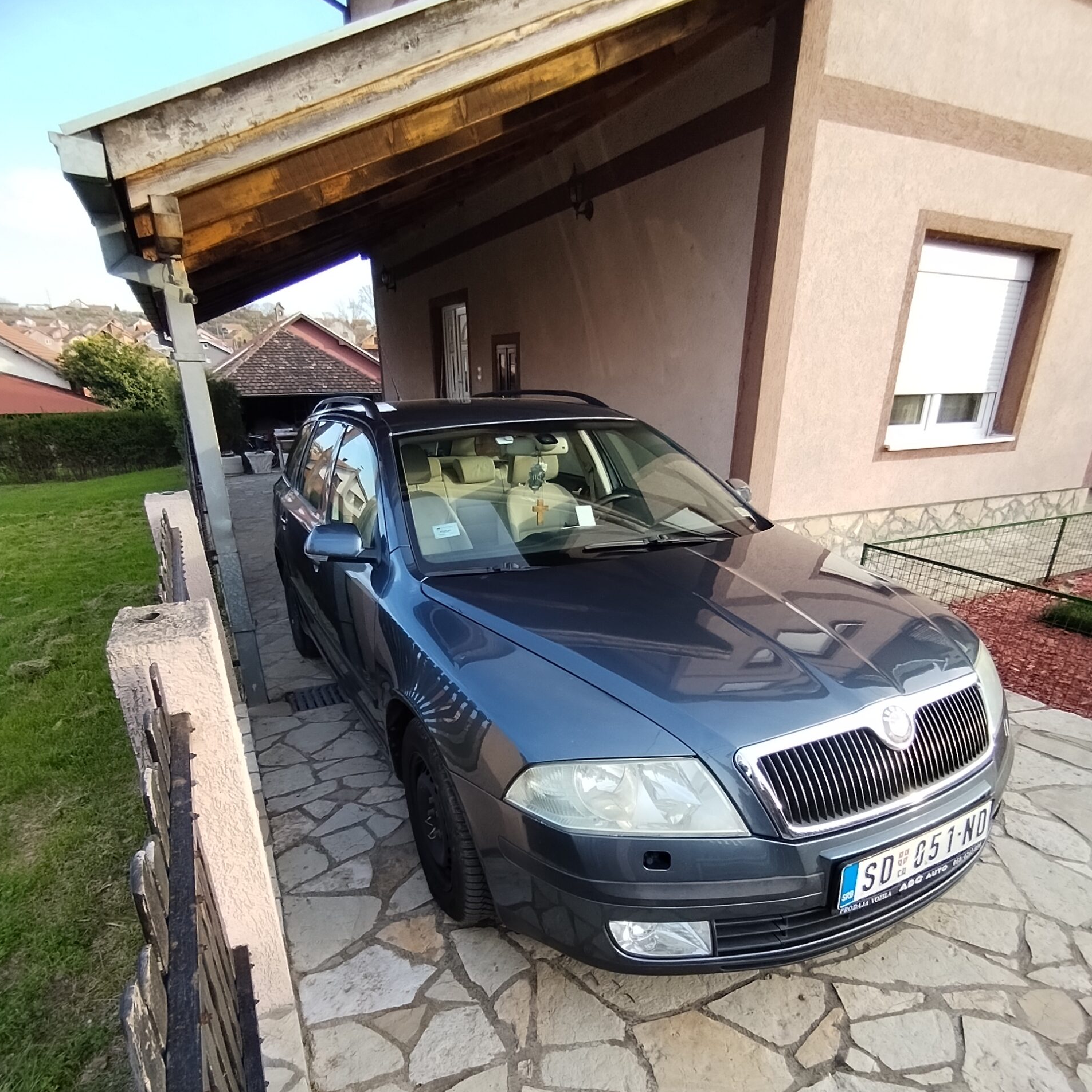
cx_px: 545
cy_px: 668
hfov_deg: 77.7
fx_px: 678
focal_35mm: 19
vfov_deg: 76.6
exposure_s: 1/159
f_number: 2.2
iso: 100
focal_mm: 1.42
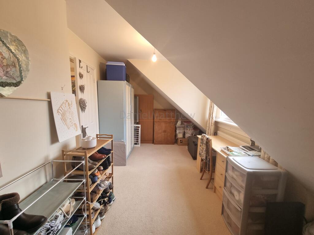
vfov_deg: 89.9
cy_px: 118
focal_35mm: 13
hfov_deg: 106.2
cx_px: 157
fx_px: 118
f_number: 2.2
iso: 125
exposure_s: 1/50
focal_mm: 2.2
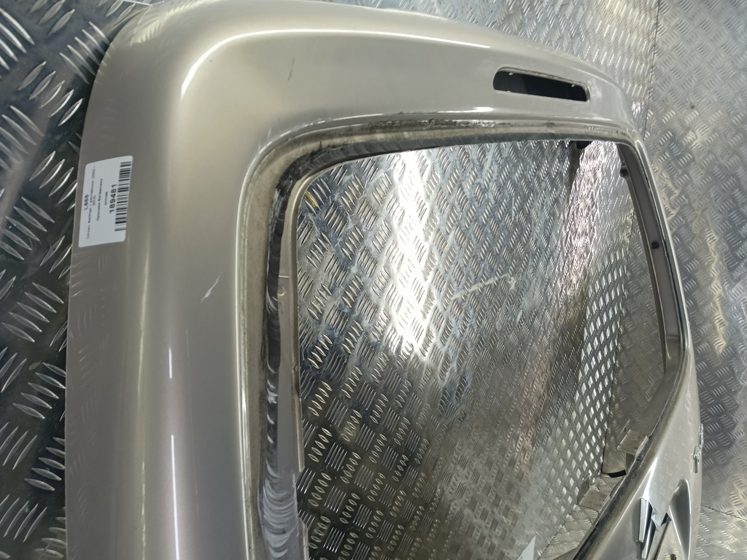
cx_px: 374
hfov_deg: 65.3
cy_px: 280
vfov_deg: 51.4
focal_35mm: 27
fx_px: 583
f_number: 1.6
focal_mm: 4.11
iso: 108
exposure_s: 1/50
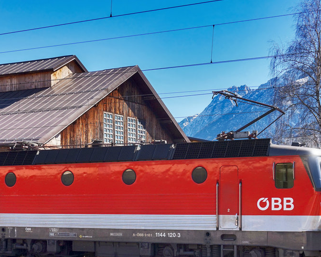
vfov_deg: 20.9
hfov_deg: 26.1
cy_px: 189
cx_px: 147
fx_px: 692
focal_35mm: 73
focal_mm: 29
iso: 200
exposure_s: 1/500
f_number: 8
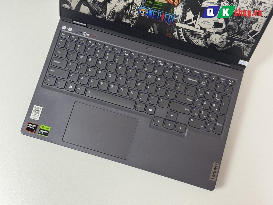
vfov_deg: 30.3
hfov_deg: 39.7
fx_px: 379
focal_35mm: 48
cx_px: 136
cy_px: 102
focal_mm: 6.76
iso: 125
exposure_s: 1/100
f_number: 1.78
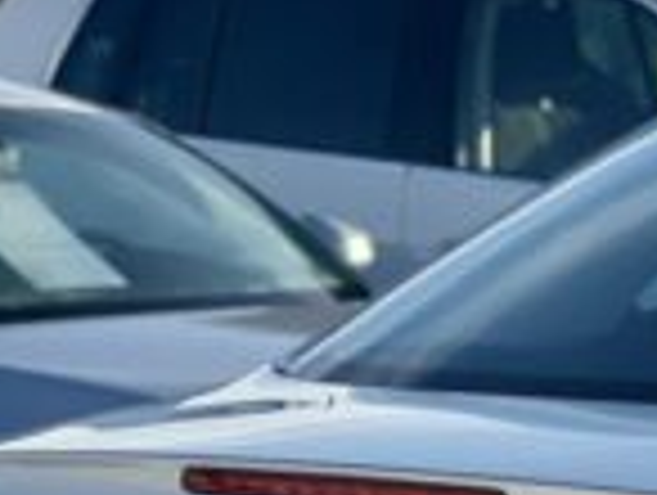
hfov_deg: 6.8
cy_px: 616
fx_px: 5399
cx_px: 1220
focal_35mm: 284
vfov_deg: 5.2
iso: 32
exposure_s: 1/1996
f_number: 2
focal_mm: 6
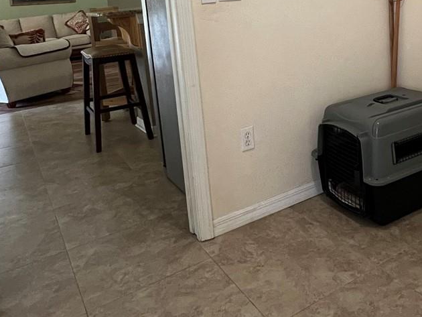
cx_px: 284
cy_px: 50
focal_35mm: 33
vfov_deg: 40.6
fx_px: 402
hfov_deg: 54.1
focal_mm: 1.57
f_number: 1.8
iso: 640
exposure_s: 1/60
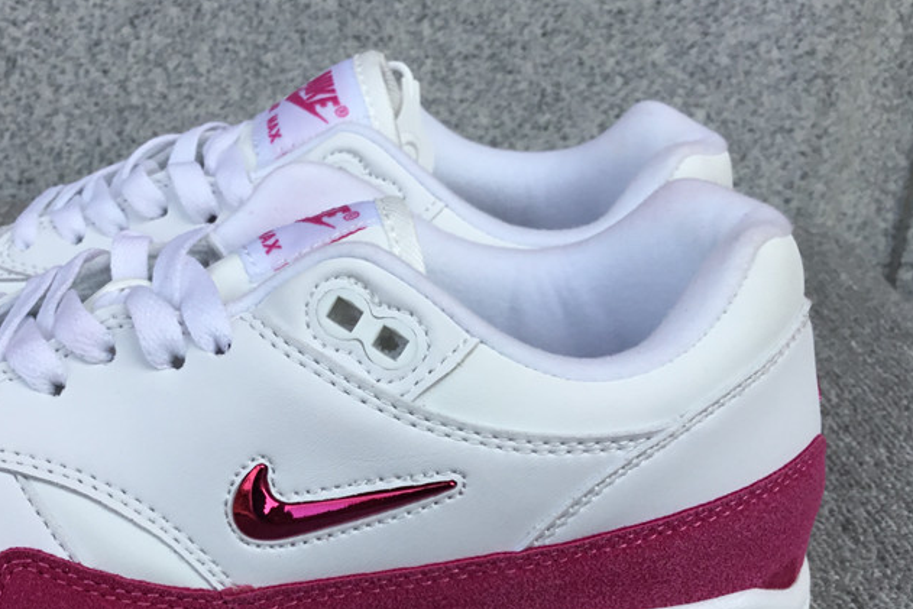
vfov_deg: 29.2
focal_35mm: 46
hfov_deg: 42.4
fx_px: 1167
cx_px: 343
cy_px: 375
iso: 25
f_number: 2.4
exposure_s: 1/574
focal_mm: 3.3
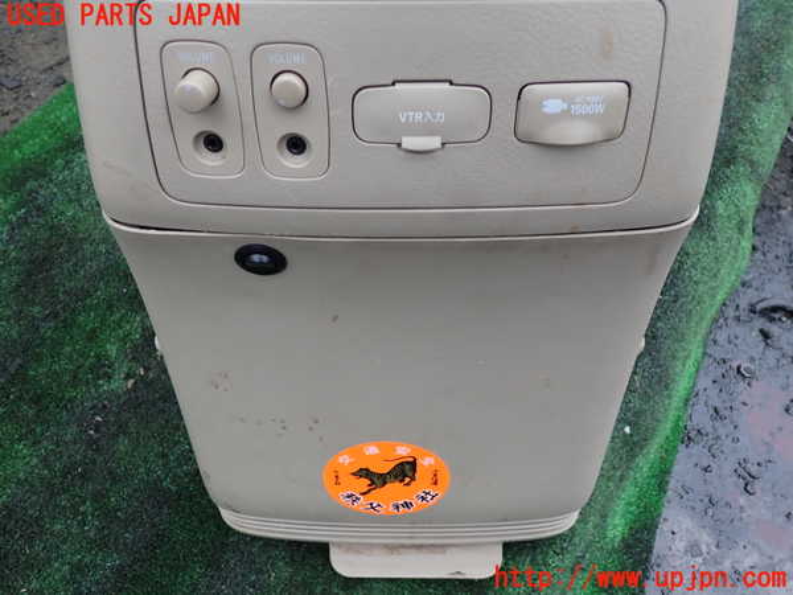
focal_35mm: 30
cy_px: 298
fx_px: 687
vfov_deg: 46.8
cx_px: 396
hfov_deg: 60.0
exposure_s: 1/80
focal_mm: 5.4
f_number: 2.3
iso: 100
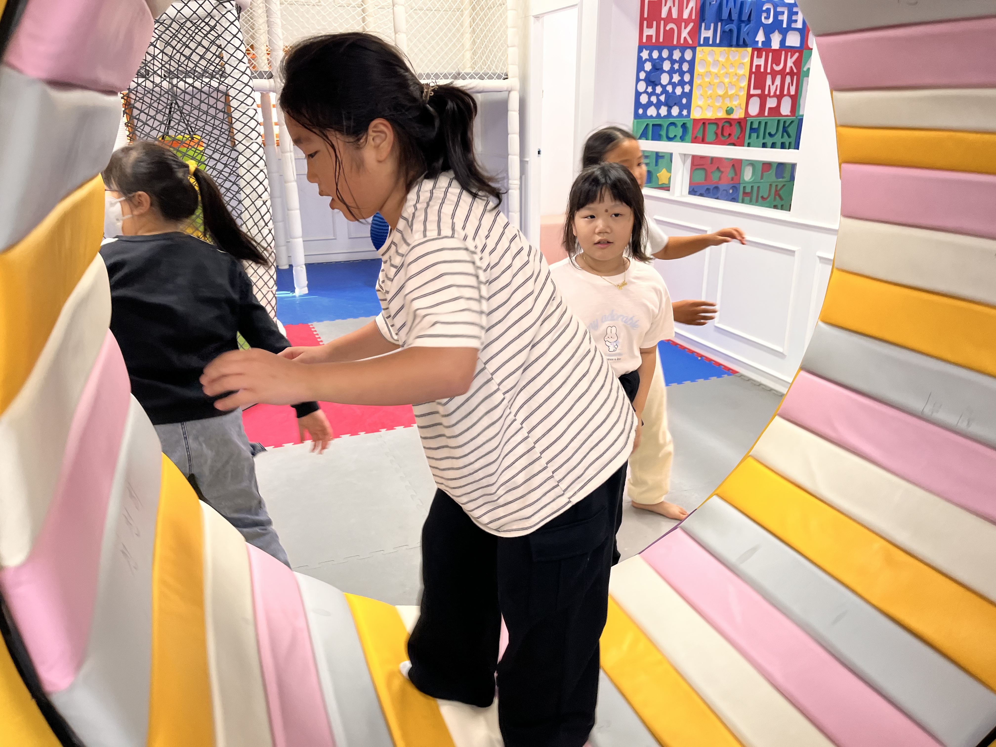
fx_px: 748
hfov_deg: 67.3
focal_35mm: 26
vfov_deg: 53.1
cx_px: 498
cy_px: 374
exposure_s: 1/60
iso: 80
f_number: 1.6
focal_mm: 5.1
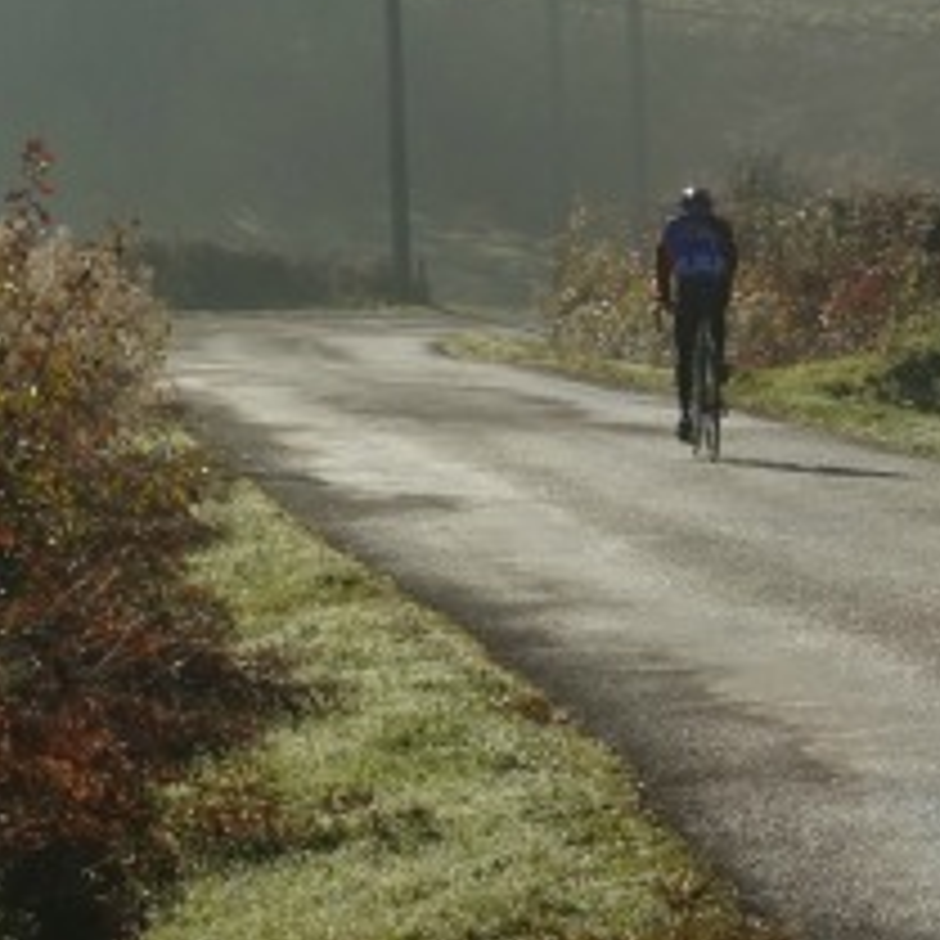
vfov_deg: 6.3
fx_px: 8387
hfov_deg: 6.4
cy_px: -711
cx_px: 688
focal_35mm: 273
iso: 125
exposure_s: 1/160
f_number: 5.6
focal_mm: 25.7
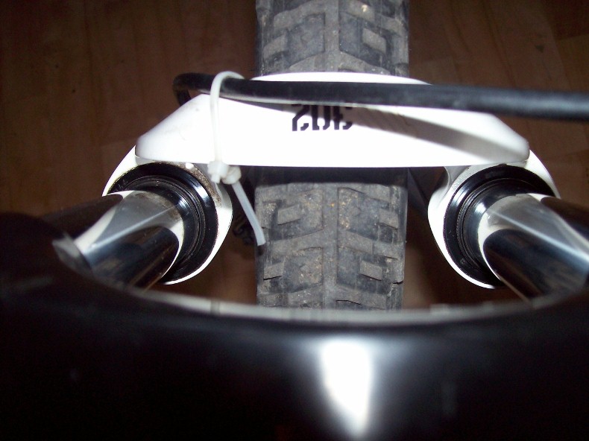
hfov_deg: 51.4
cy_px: 220
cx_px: 294
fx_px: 612
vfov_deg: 39.6
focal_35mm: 36
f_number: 2.7
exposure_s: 1/64
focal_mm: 6
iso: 80
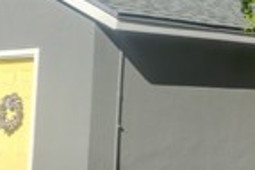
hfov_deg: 14.1
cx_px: 487
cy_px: 5
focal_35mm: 125
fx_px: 884
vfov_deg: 10.9
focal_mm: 28
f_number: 8
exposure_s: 1/3200
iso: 100
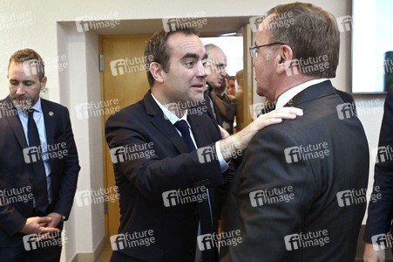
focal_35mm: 34
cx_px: 196
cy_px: 131
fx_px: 365
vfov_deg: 39.4
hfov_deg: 56.5
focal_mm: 33.5
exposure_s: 1/200
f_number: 5
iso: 6400
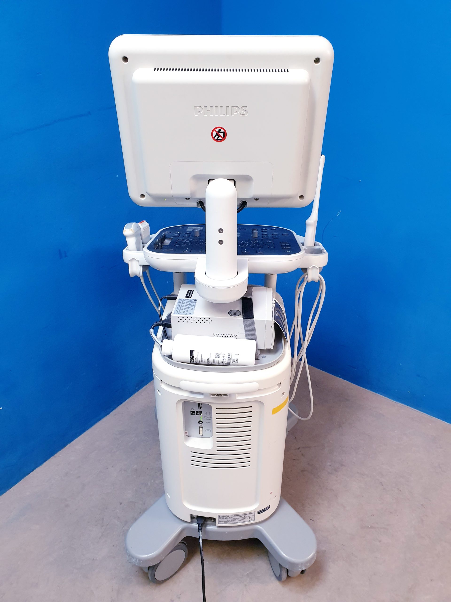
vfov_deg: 67.3
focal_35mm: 26
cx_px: 226
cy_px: 301
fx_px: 452
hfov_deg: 53.1
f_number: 2.4
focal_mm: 4.3
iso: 200
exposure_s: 1/50
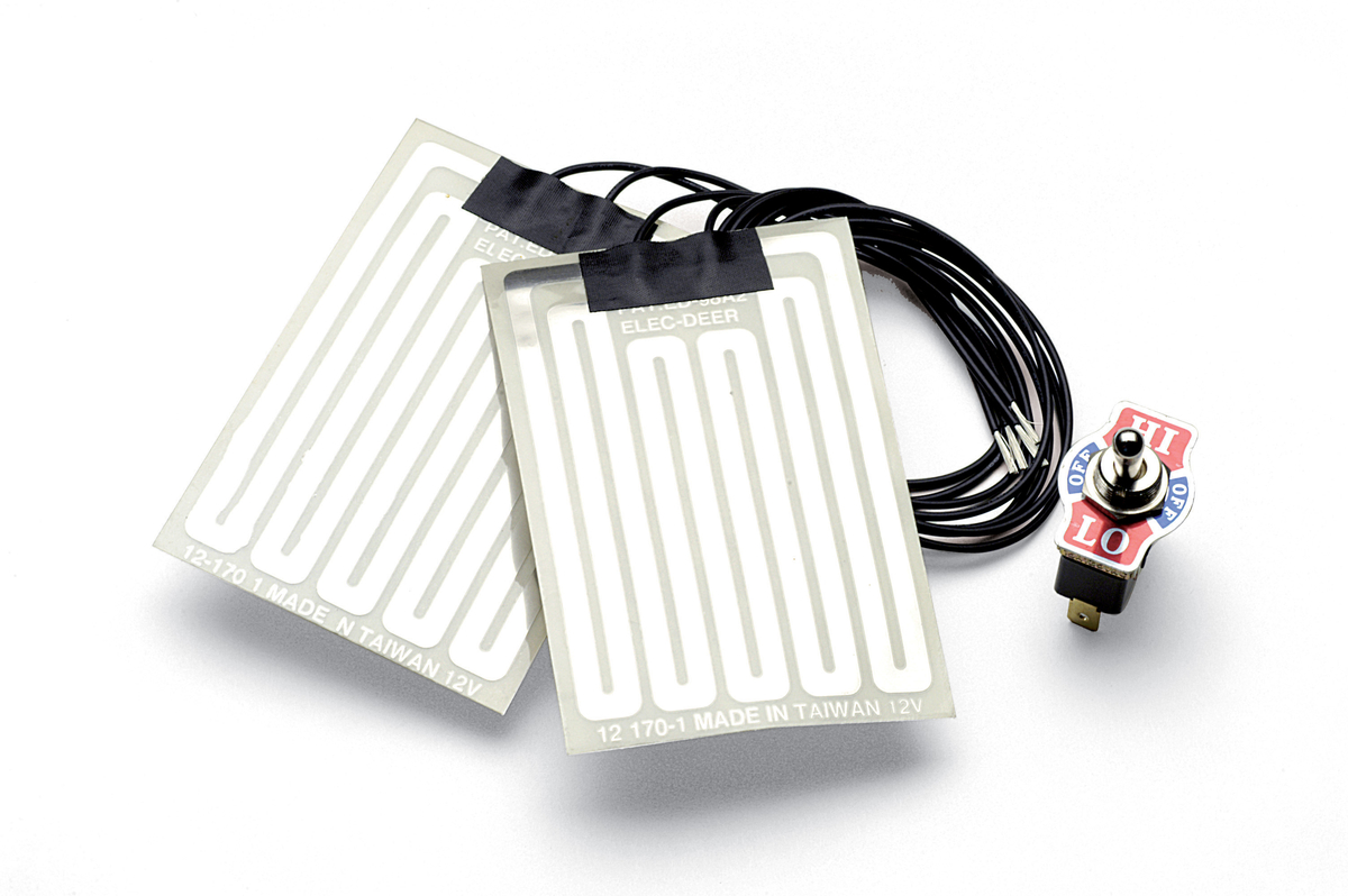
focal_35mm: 90
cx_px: 674
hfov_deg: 22.6
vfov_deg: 15.2
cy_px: 448
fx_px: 3367
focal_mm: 60
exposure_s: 1/160
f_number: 25
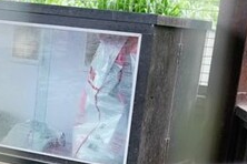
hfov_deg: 18.9
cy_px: 266
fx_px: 734
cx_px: 49
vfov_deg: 12.1
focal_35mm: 107
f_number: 2.8
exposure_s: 1/30
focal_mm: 28
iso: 800
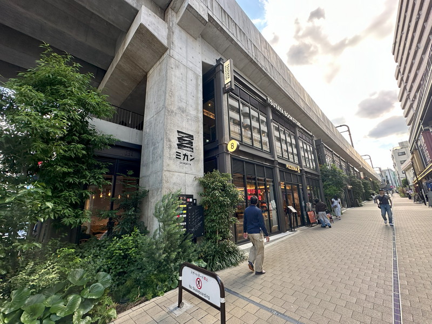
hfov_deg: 102.1
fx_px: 175
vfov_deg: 85.7
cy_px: 162
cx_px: 216
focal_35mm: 14
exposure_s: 1/286
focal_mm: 2.22
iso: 40
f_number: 2.2
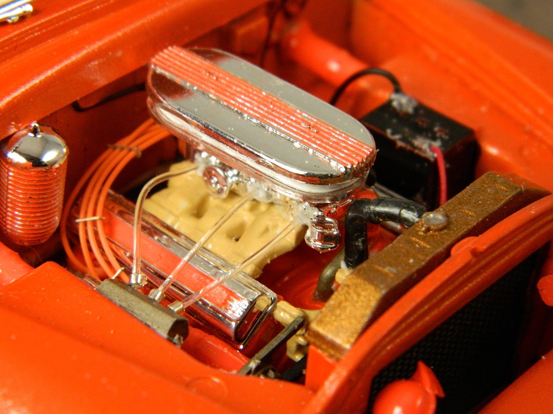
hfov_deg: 19.1
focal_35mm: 103
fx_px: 1645
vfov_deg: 14.4
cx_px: 276
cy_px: 207
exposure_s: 1/160
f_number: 4.5
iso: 400
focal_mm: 18.6
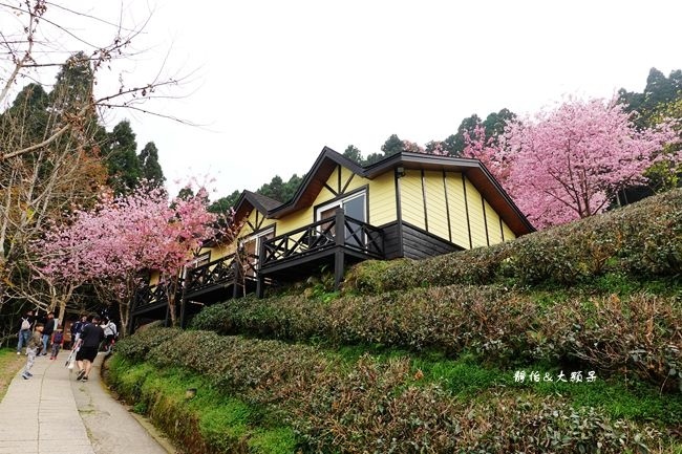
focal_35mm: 24
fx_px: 455
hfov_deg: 73.8
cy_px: 227
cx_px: 341
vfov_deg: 53.1
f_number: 5
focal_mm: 9
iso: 125
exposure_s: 1/200
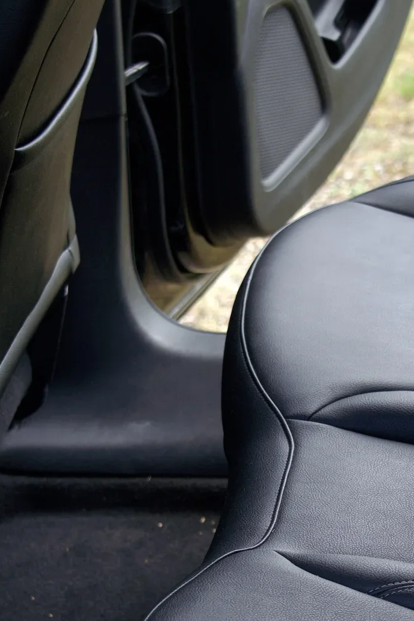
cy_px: 515
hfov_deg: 11.4
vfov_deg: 16.9
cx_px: 321
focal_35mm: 120
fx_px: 2070
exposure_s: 1/320
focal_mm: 43
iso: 200
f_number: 4
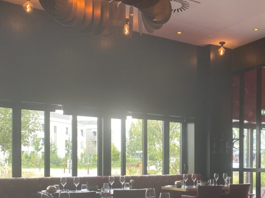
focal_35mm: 48
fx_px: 367
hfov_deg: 38.8
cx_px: 195
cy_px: 169
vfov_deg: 29.3
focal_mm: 4.25
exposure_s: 1/107
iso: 125
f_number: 1.8
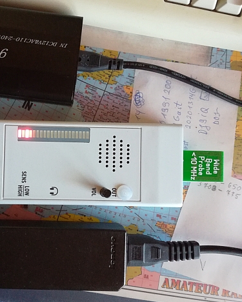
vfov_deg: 50.3
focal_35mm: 36
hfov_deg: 40.2
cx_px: 66
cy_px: 151
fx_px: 322
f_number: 2
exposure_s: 1/24
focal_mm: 3.79
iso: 320
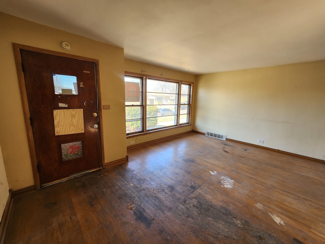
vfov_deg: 89.9
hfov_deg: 106.2
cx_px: 162
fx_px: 122
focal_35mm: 13
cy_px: 122
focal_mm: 2.2
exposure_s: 1/60
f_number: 2.2
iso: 64
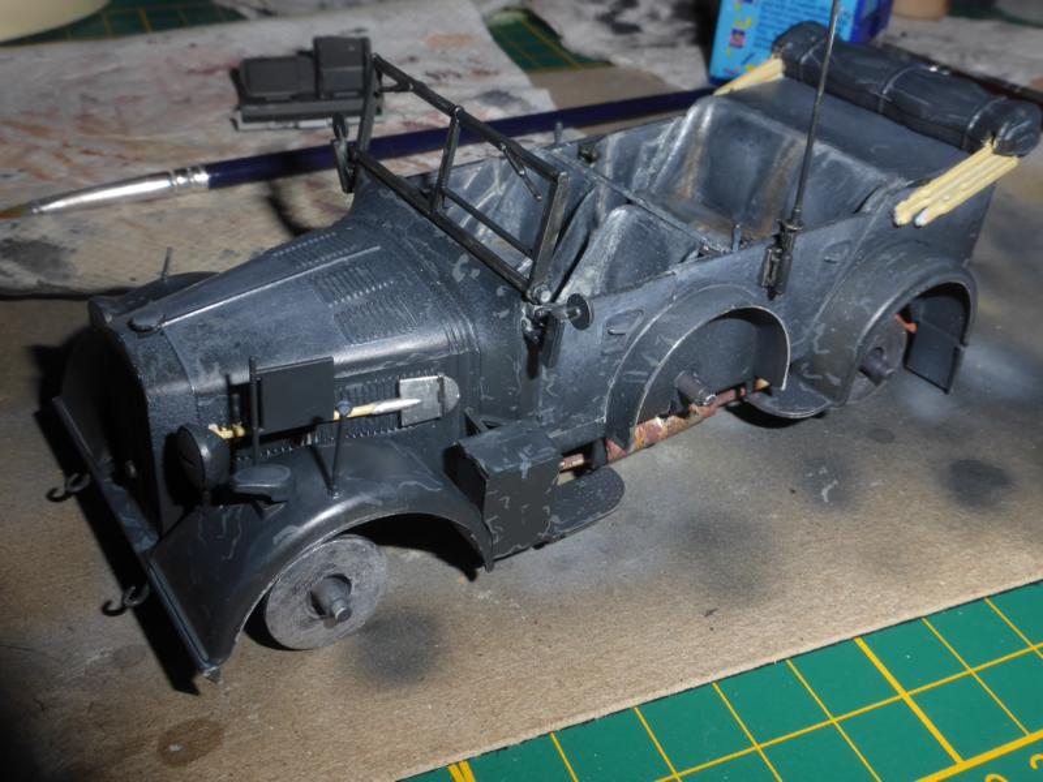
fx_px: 1024
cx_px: 522
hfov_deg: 54.0
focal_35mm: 34
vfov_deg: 41.8
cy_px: 391
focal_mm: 6.1
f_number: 8
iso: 100
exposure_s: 1/800
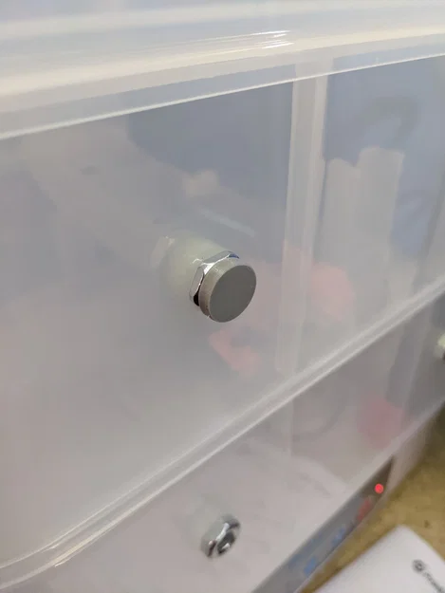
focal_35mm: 27
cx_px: 222
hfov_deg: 51.4
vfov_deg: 65.3
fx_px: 463
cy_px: 296
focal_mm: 4.38
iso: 664
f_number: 1.73
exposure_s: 1/120
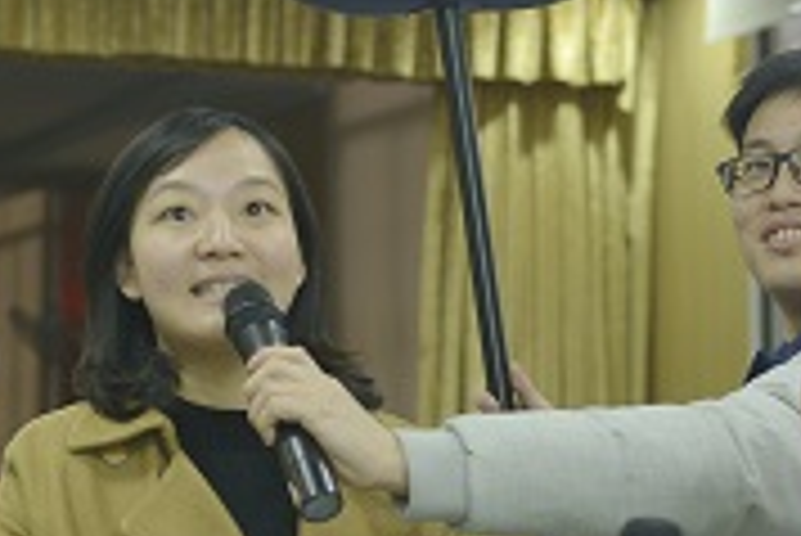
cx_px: 274
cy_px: 365
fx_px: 2828
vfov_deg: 10.8
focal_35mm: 127
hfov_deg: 16.1
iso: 1000
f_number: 3.2
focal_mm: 50
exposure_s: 1/60
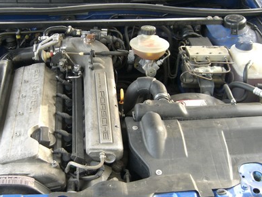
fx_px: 447
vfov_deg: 24.8
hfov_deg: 32.4
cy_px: 94
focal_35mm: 59
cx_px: 88
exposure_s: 1/80
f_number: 2.8
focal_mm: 7.9
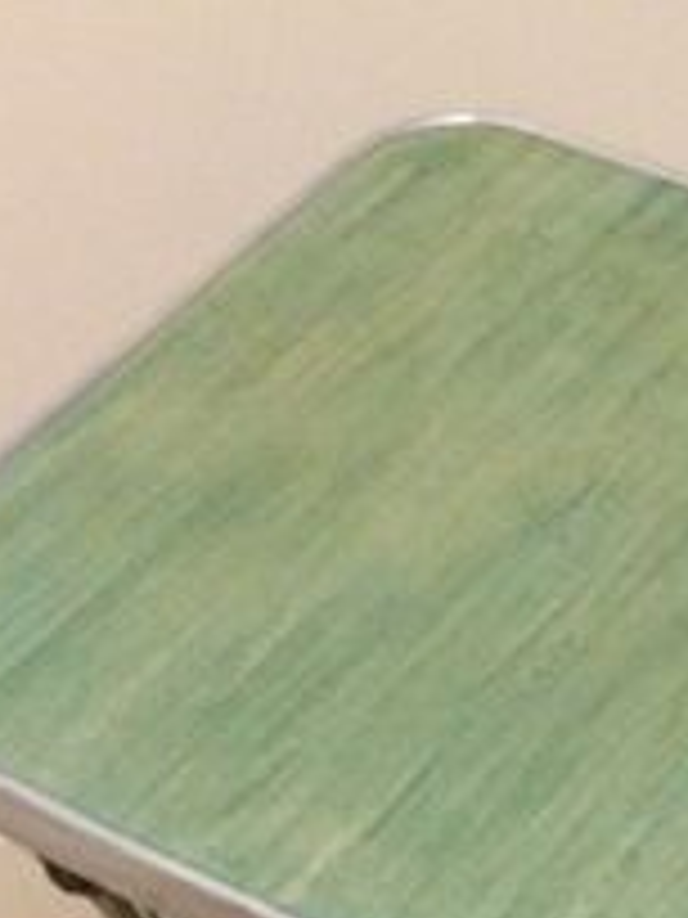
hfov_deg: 16.0
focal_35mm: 91
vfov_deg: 19.2
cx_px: 661
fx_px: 2412
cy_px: 1314
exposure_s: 1/17
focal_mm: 4.15
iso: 320
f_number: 2.2
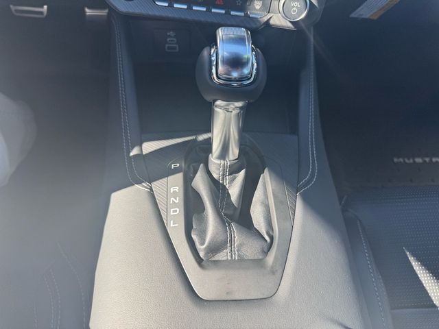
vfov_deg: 56.8
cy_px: 164
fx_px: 304
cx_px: 220
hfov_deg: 71.6
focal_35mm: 24
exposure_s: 1/255
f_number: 1.78
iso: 64
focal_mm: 6.76
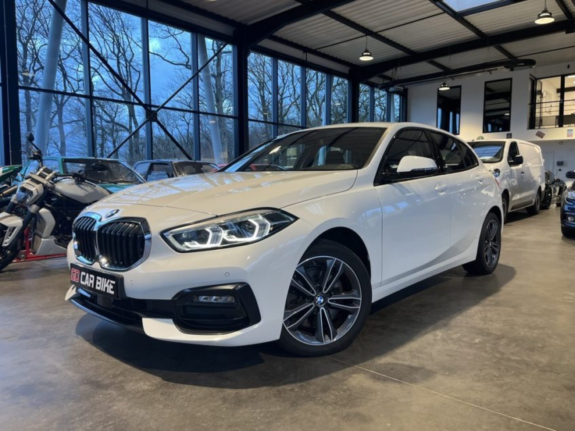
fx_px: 432
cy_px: 216
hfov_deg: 67.3
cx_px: 288
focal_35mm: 26
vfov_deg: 53.0
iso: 100
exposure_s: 1/98
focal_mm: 5.1
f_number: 1.6
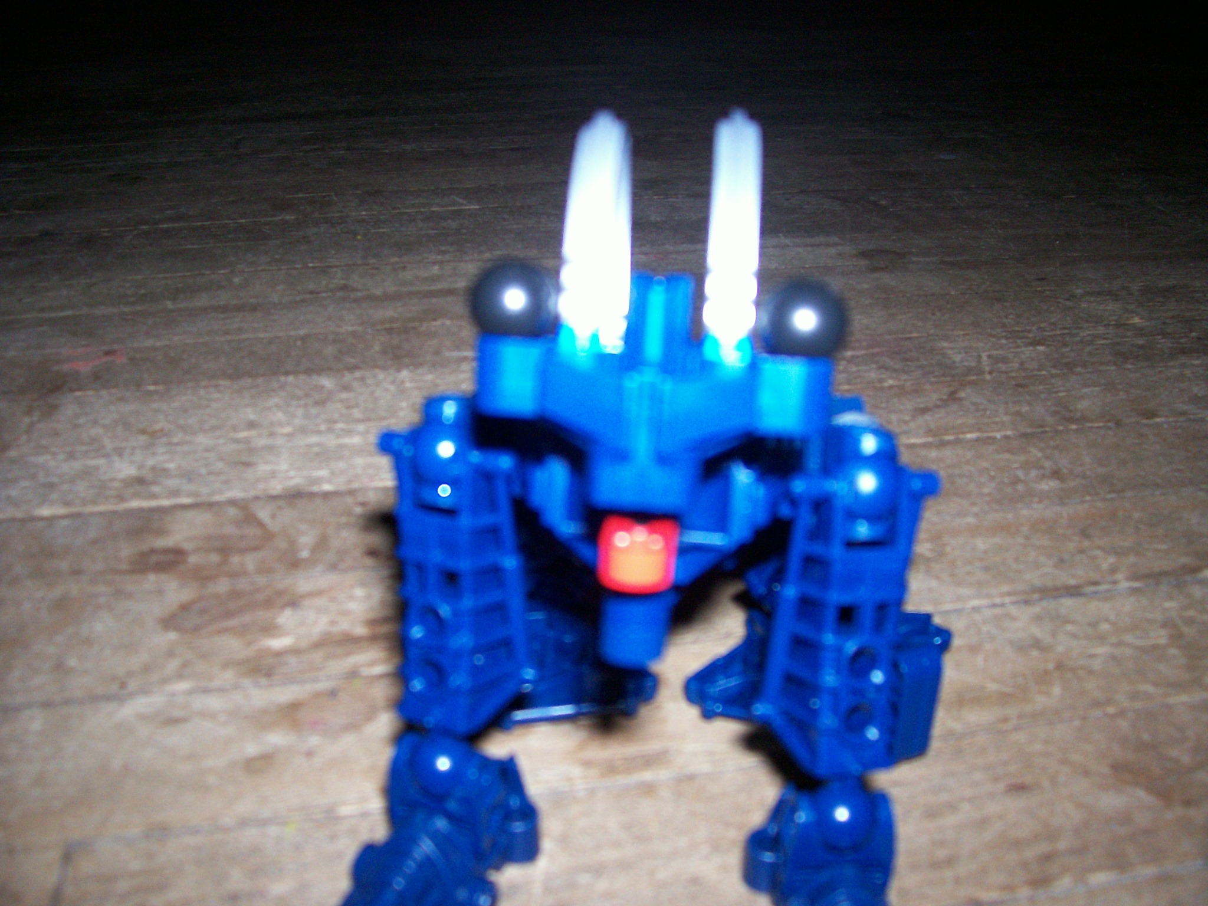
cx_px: 604
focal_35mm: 34
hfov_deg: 54.0
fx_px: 1187
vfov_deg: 41.8
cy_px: 453
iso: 140
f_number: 2.7
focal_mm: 5.6
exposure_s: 1/112
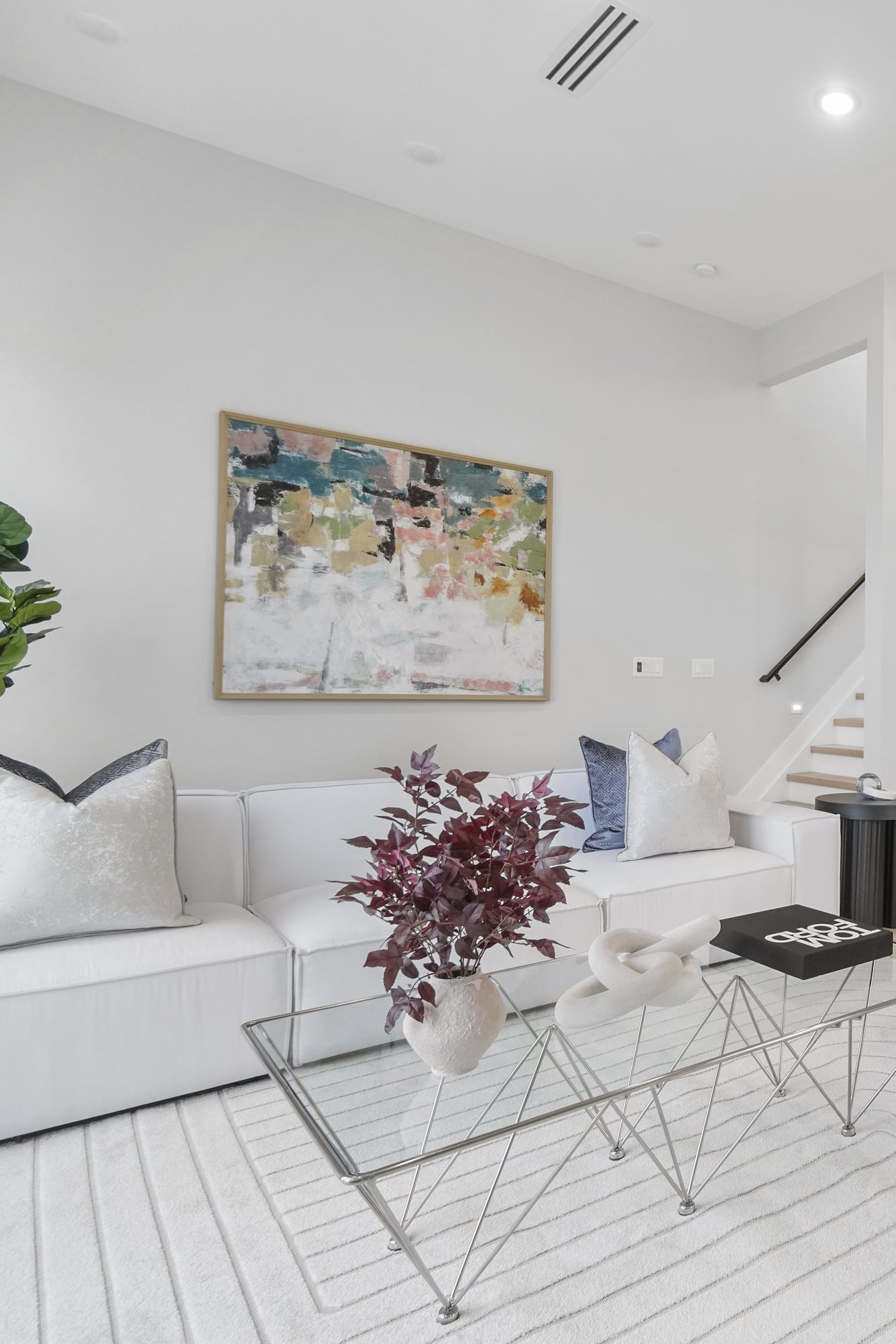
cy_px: 676
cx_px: 881
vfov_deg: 76.1
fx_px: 858
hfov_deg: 46.8
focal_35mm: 23
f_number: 6.7
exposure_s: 1/60
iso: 100
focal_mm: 10
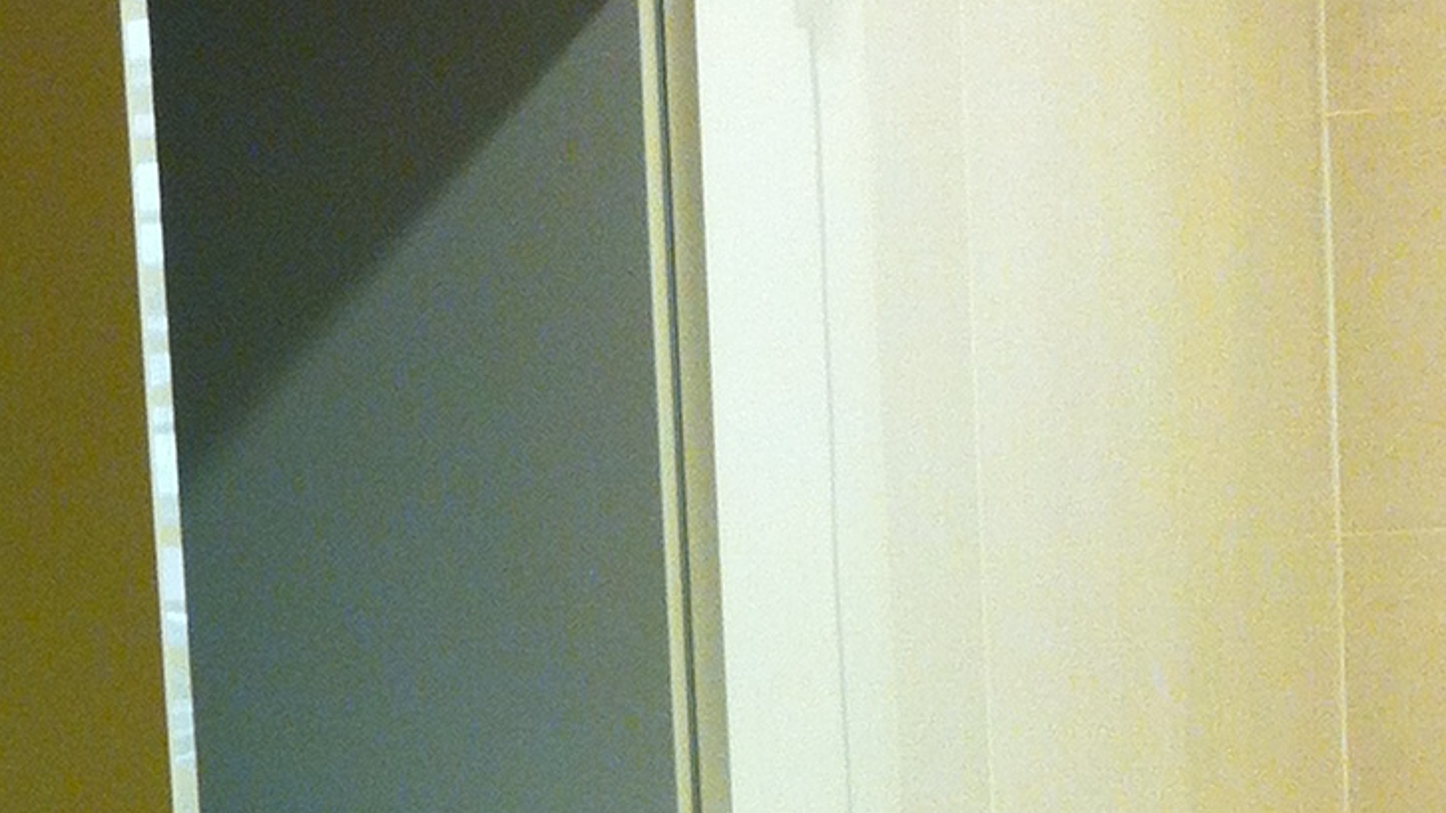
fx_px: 5213
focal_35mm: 136
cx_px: -10
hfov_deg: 15.5
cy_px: 996
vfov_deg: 8.8
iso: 100
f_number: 2.8
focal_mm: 3.85
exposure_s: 1/15
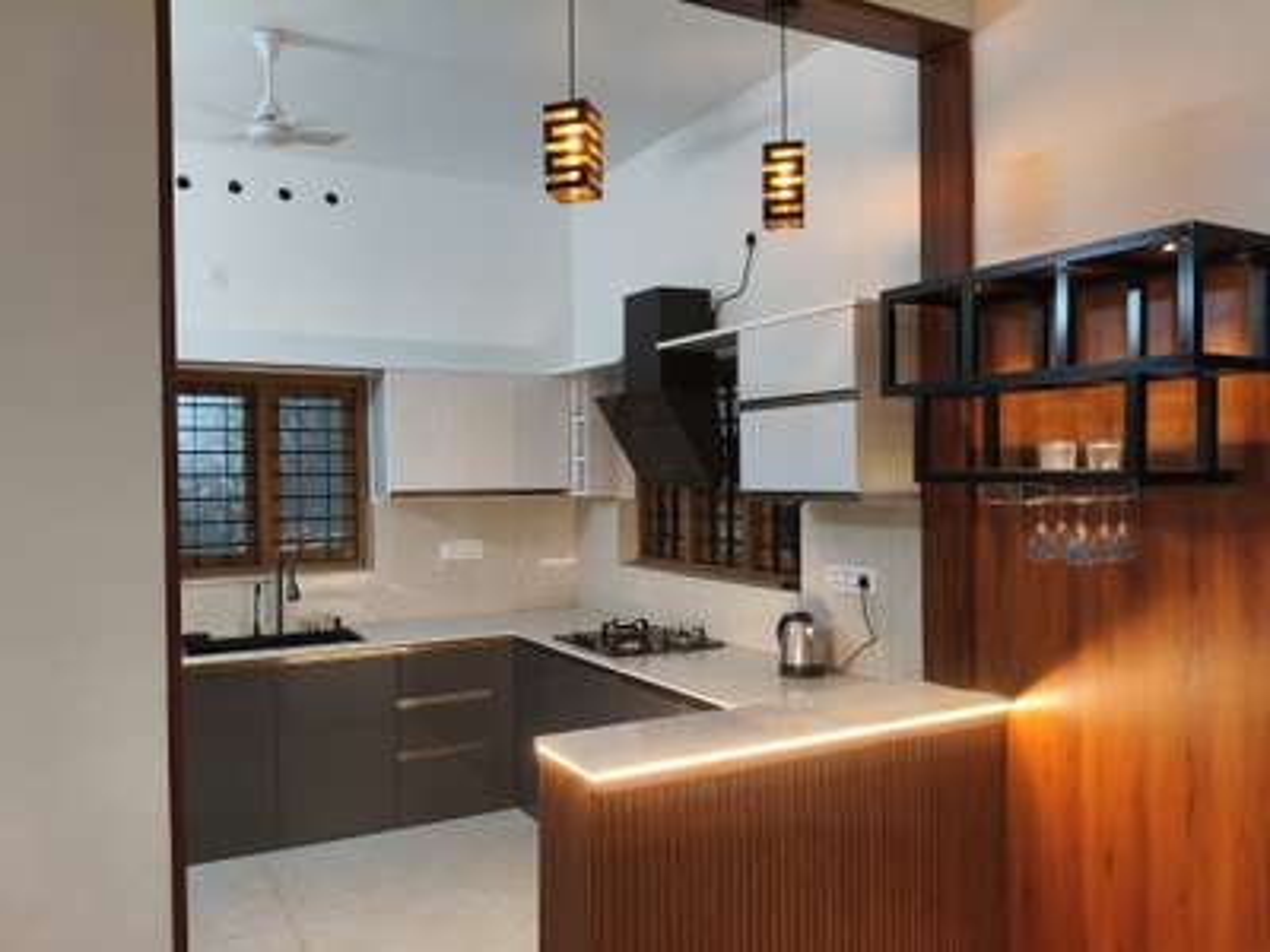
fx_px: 954
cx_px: 635
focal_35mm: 26
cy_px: 476
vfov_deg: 53.1
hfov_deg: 67.3
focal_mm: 4.94
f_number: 1.5
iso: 250
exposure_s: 1/50
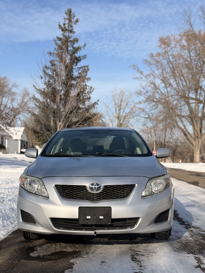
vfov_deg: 39.7
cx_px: 102
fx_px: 379
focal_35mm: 48
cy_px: 136
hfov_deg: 30.3
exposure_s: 1/6024
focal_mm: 6.76
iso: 64
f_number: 1.78
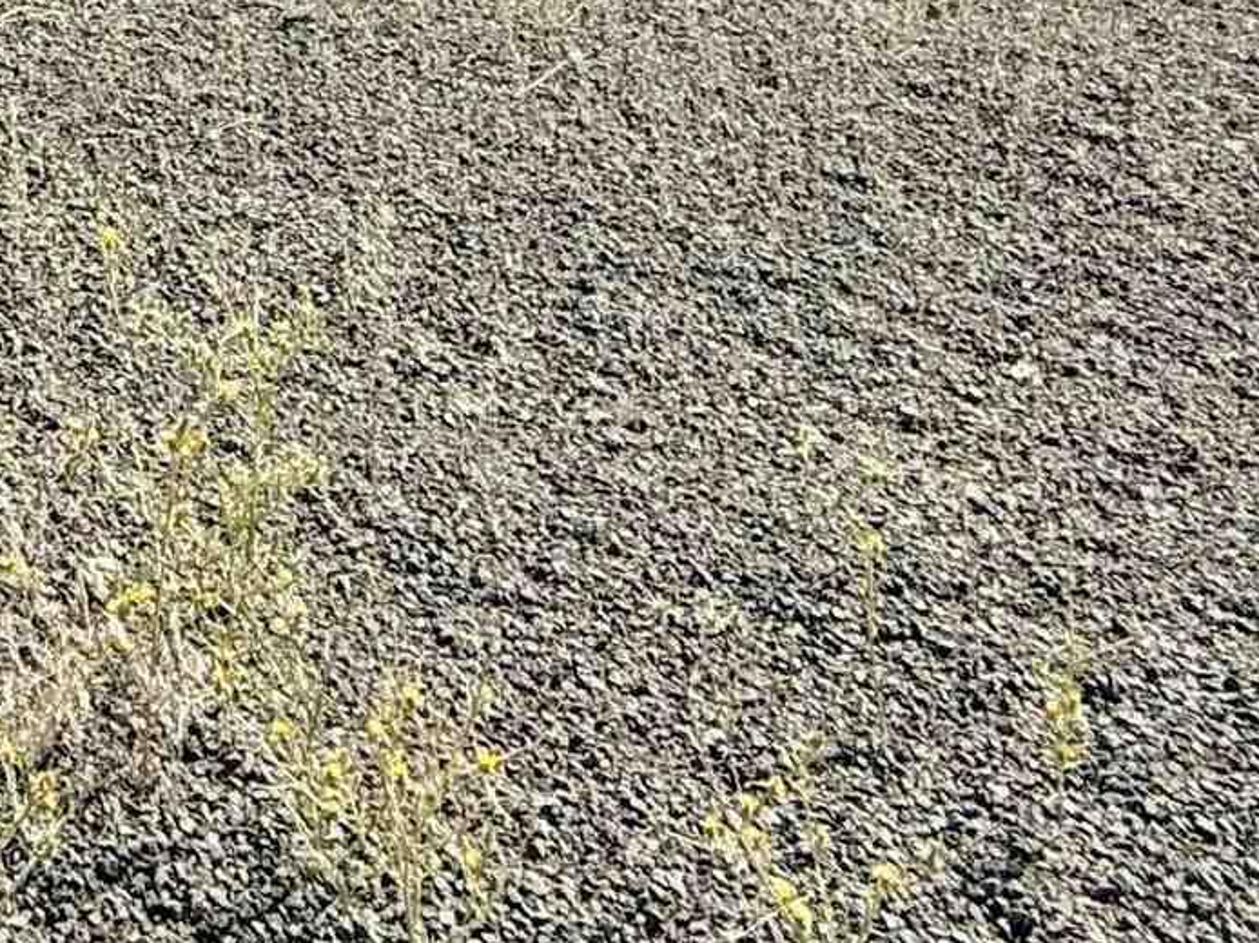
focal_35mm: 62
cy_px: -646
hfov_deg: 26.1
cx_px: -419
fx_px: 2254
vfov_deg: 19.2
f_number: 2.2
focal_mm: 2.22
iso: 50
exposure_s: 1/1961
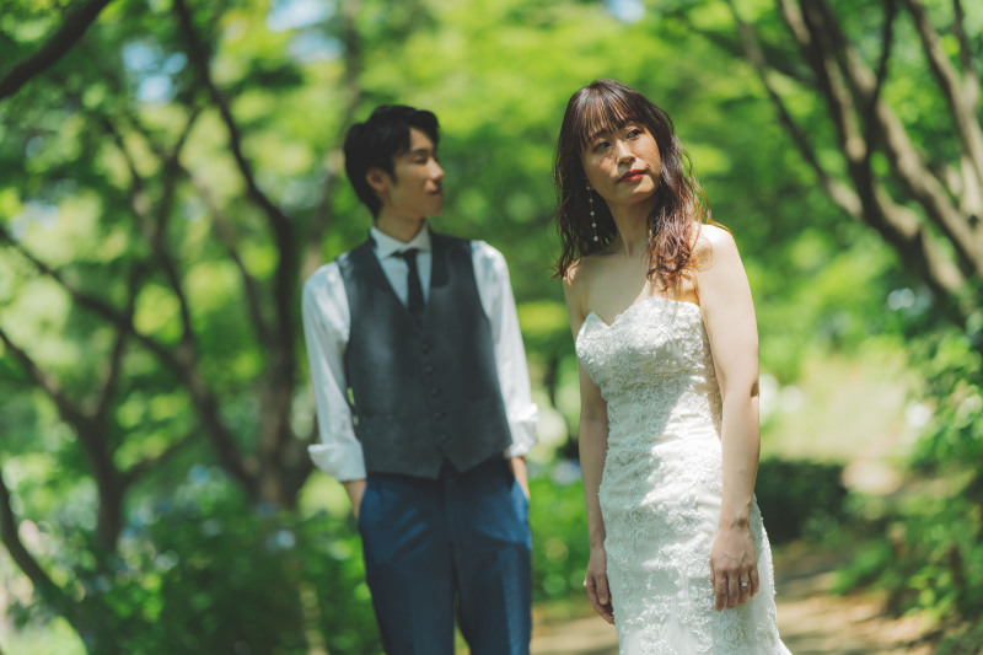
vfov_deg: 16.1
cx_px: 492
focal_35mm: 85
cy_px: 328
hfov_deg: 23.9
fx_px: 2320
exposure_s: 1/8000
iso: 200
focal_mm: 85
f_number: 1.4
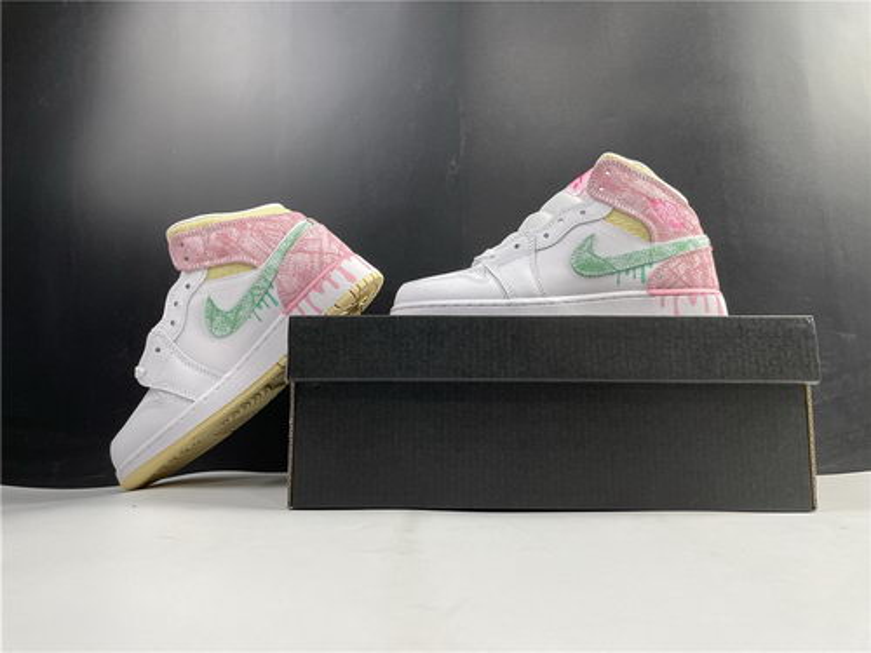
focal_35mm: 26
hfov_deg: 67.3
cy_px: 326
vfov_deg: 53.1
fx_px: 654
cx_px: 436
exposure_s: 1/121
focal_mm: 4.2
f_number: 1.6
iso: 125
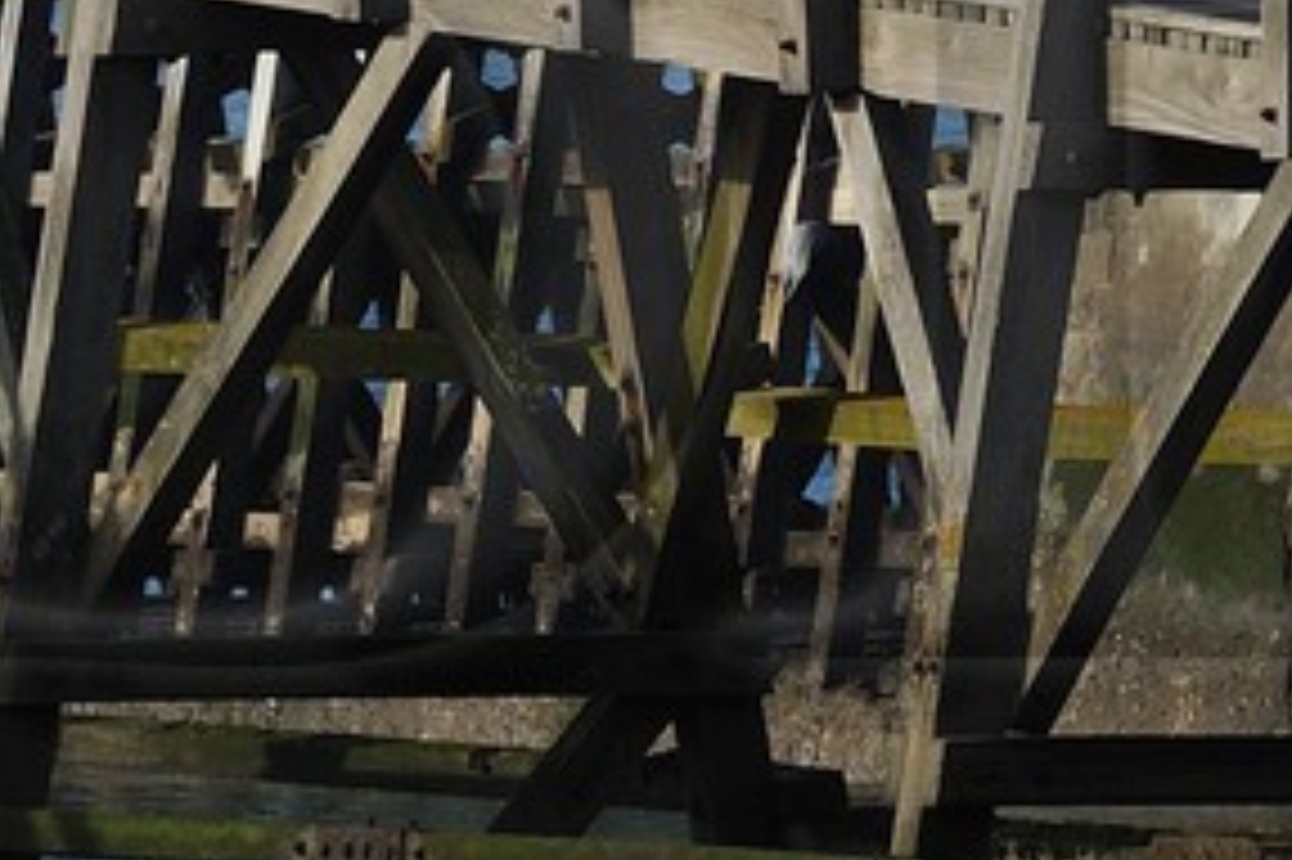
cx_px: 824
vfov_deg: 1.5
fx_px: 33966
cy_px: -72
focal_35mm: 947
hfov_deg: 2.2
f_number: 10
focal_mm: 170
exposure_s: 1/200
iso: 200
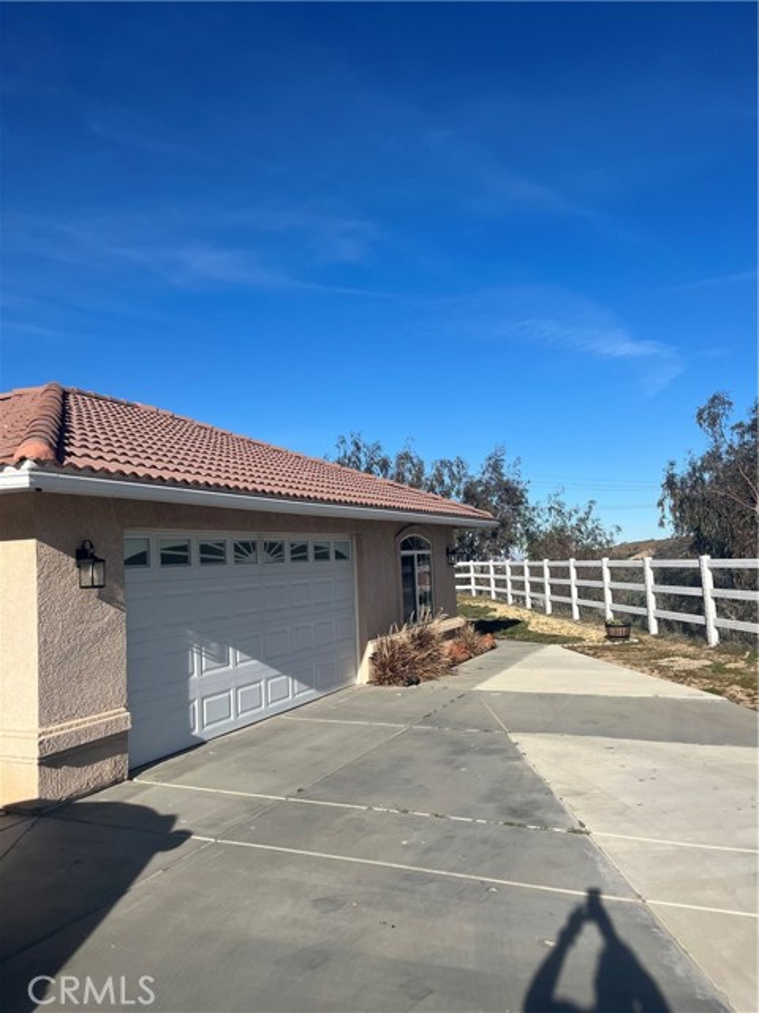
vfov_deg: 67.3
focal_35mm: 26
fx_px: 760
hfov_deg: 53.1
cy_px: 506
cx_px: 380
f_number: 1.6
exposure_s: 1/4310
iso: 50
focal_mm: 5.1
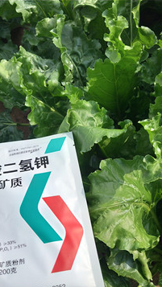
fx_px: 336
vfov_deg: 46.4
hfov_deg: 27.1
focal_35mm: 44
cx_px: 74
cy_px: 144
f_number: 1.8
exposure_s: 1/4171
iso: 68
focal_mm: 3.95
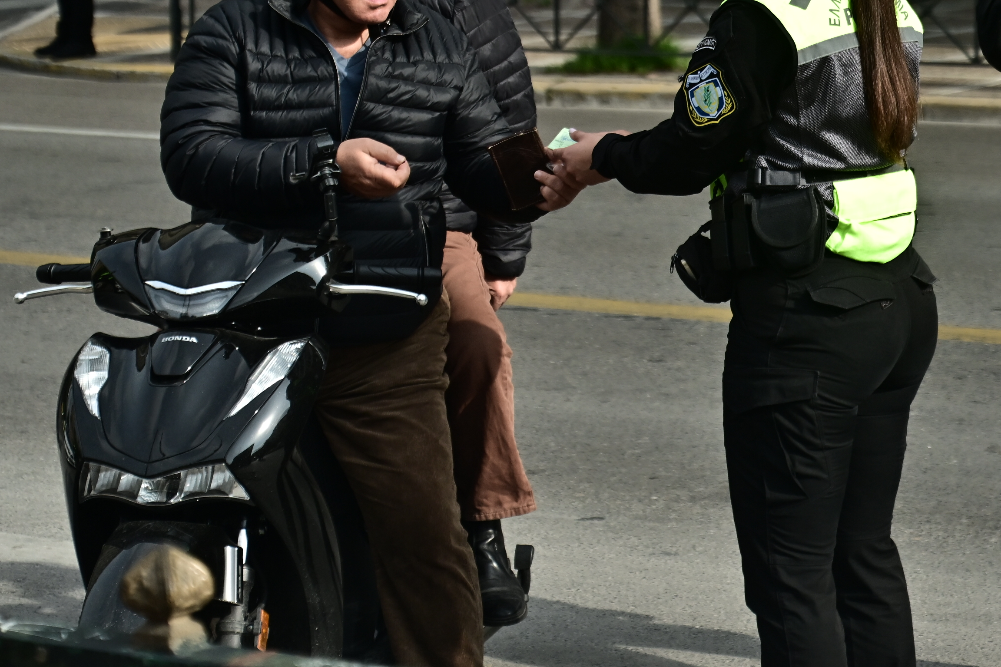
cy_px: 334
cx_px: 500
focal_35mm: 105
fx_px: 2919
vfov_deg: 13.0
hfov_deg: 19.5
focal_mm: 70
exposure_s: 1/3200
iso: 400
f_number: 4
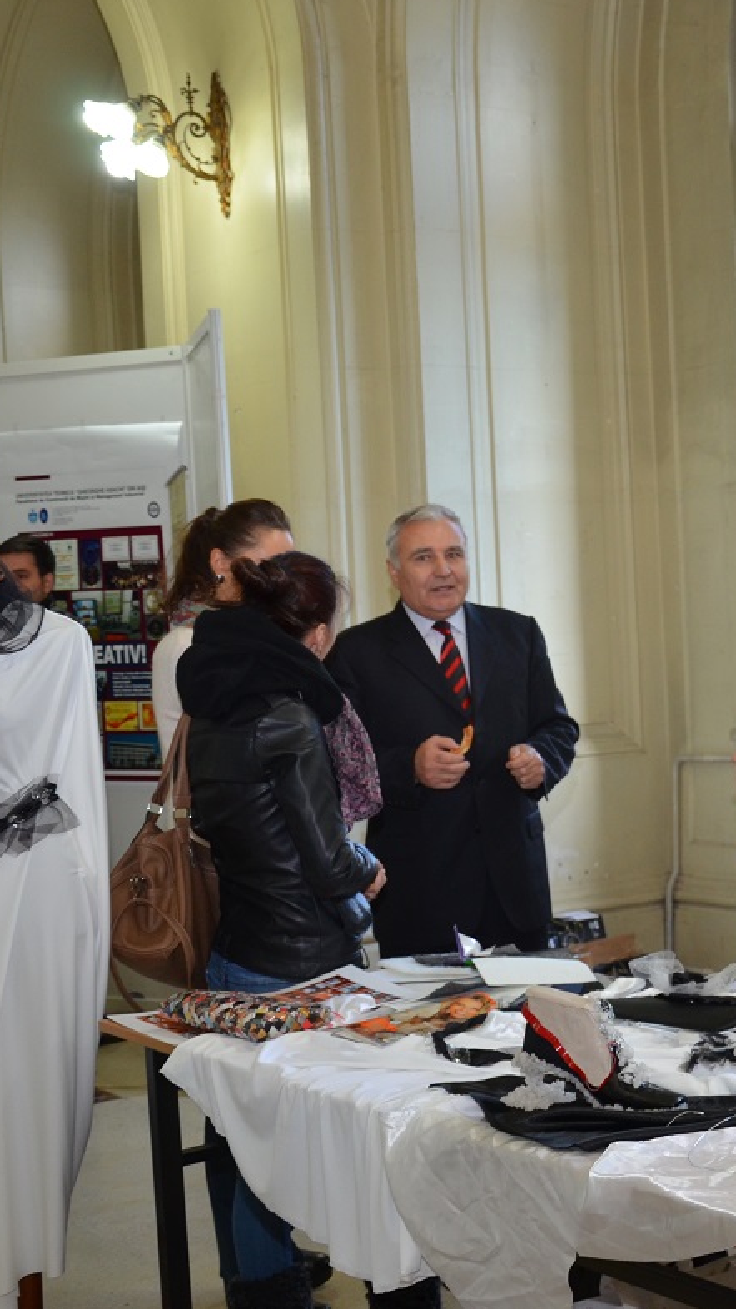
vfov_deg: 35.0
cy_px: 650
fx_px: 2075
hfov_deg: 19.5
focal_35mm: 60
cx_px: 739
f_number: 4
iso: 450
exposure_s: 1/60
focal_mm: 25
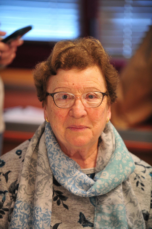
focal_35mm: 170
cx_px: 76
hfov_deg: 8.1
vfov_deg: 12.1
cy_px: 114
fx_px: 1078
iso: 2500
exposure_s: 1/200
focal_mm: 170
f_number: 2.8
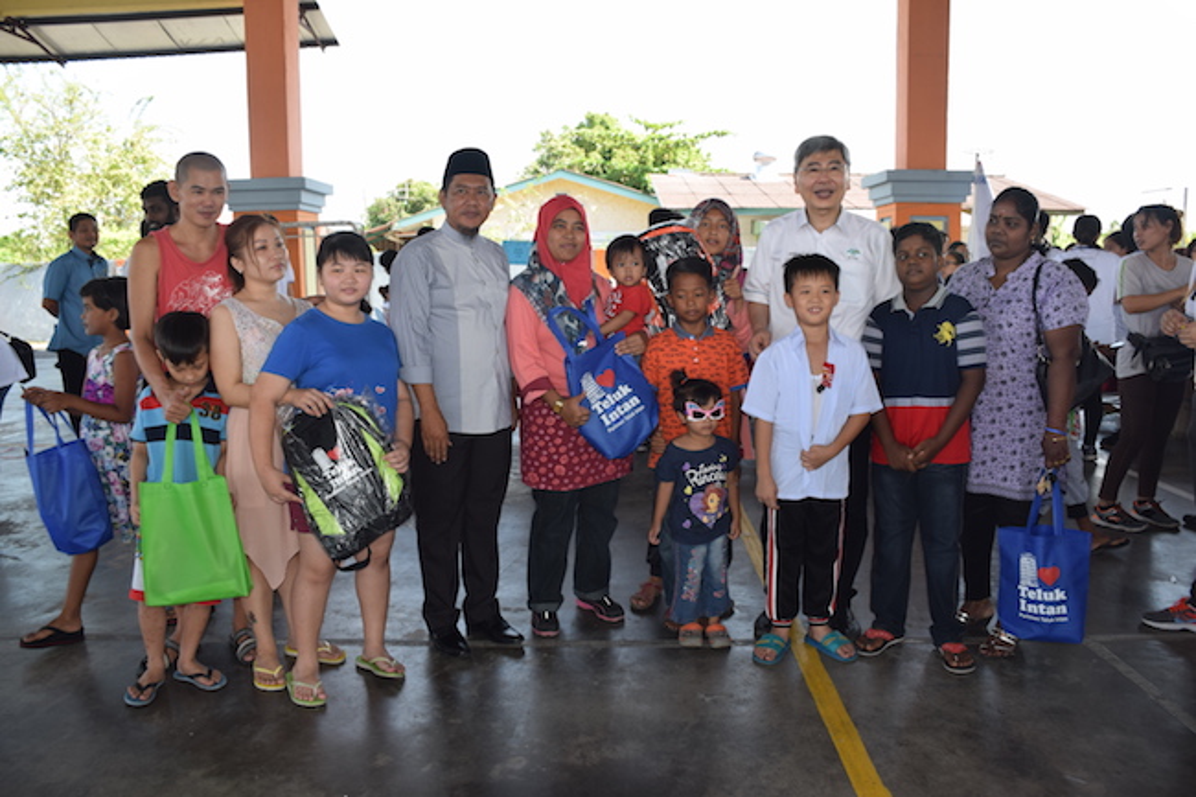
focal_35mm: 27
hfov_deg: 67.4
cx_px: 598
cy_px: 398
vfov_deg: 47.9
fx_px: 897
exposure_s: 1/125
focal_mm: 18
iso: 140
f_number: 5.6
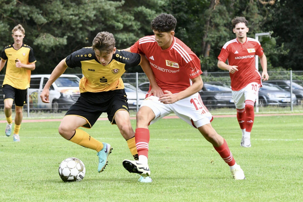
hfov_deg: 10.3
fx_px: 1683
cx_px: 136
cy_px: 100
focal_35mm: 200
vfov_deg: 6.9
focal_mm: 180
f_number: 13
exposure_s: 1/1600
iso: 4000
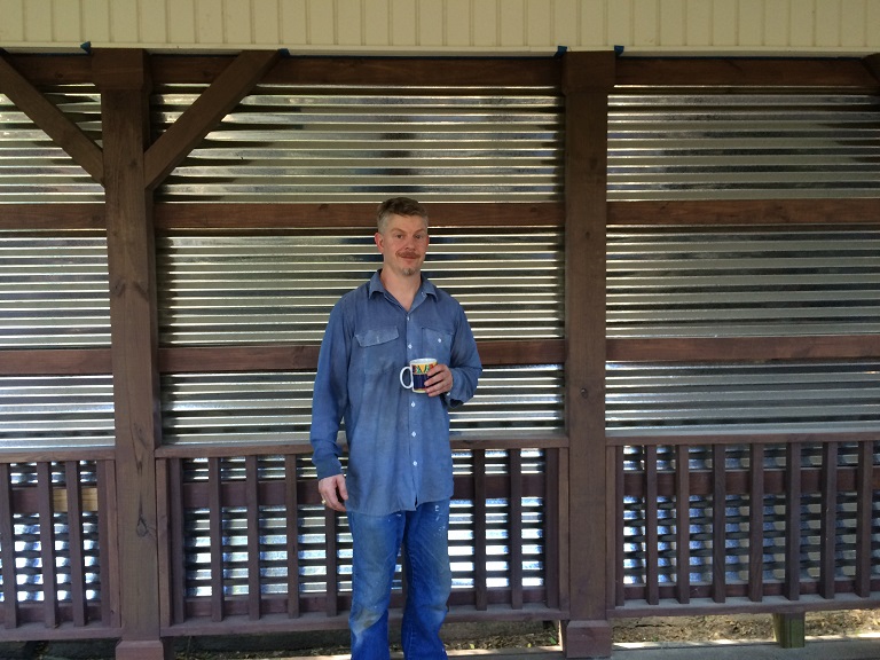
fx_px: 737
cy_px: 330
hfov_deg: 61.7
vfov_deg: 48.2
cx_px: 440
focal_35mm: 29
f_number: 2.2
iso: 40
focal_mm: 4.15
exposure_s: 1/30
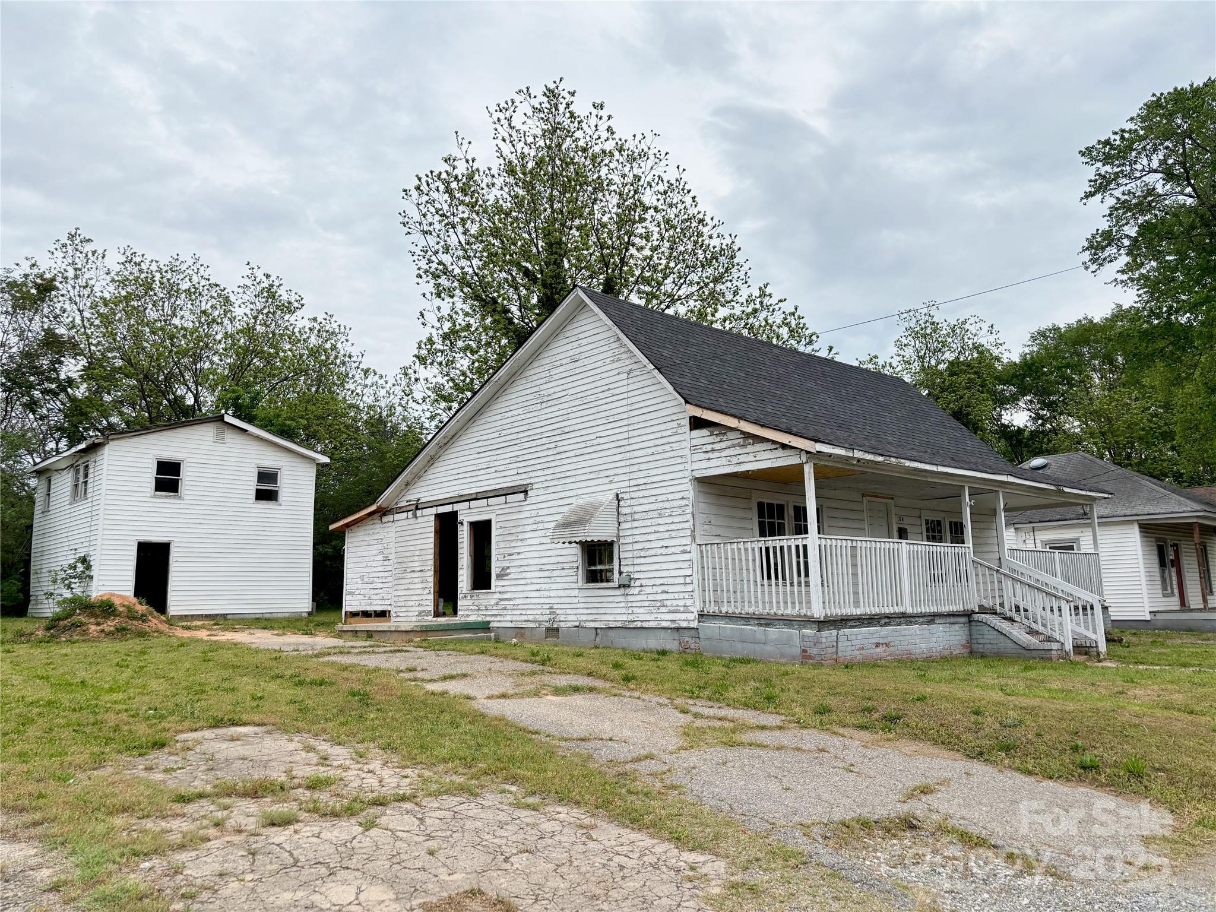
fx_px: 913
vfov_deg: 53.1
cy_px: 456
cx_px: 608
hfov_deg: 67.3
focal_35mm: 26
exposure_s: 1/4425
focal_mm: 5.96
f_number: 1.6
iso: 50
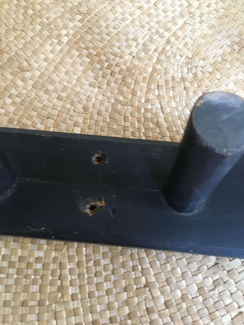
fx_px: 273
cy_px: 162
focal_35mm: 29
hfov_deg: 48.2
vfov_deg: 61.7
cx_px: 122
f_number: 2.2
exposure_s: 1/17
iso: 250
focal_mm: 4.15
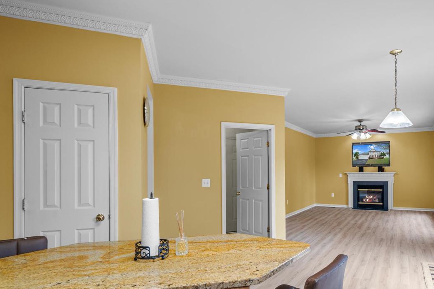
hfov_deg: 76.5
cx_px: 284
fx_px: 265
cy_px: 167
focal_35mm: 22
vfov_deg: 57.0
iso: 640
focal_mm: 16
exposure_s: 1/3
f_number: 8
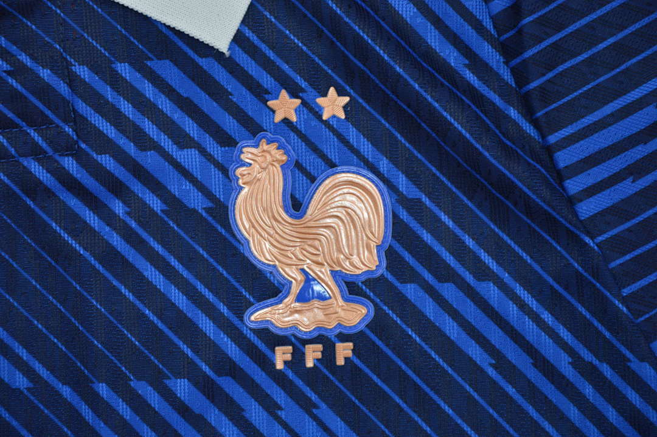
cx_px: 328
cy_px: 218
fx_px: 2872
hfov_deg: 13.1
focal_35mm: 158
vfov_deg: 8.7
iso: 400
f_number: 8
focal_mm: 105
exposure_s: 1/200
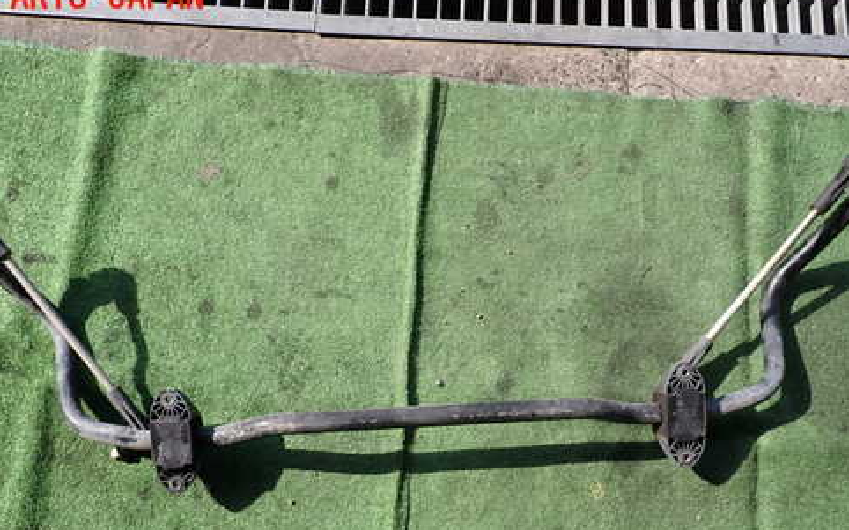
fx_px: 763
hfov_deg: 58.1
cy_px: 372
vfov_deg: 37.7
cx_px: 412
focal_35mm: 33
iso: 100
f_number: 2.8
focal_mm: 4.5
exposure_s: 1/800
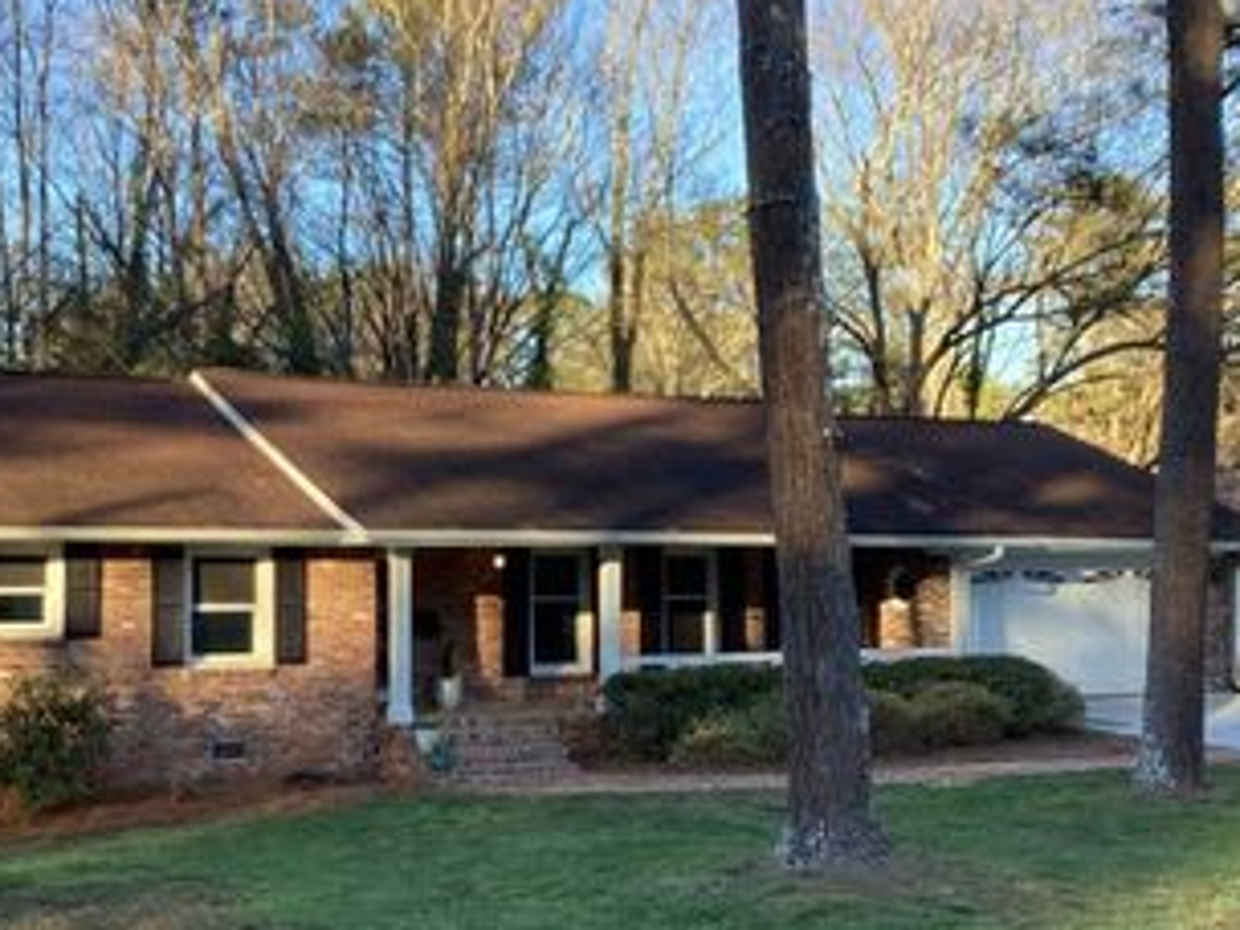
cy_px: 553
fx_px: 1827
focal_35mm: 51
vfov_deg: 28.5
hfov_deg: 37.3
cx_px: 473
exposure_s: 1/174
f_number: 2.4
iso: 25
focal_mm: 3.3
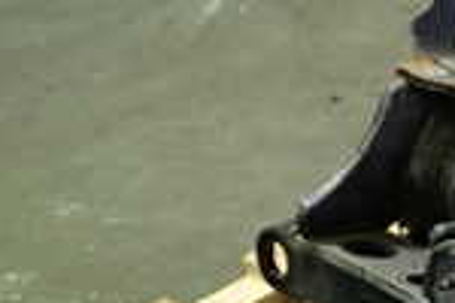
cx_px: 907
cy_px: 415
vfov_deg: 10.7
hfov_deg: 13.9
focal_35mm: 125
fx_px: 1580
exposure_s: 1/30
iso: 320
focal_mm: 5.4
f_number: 2.3
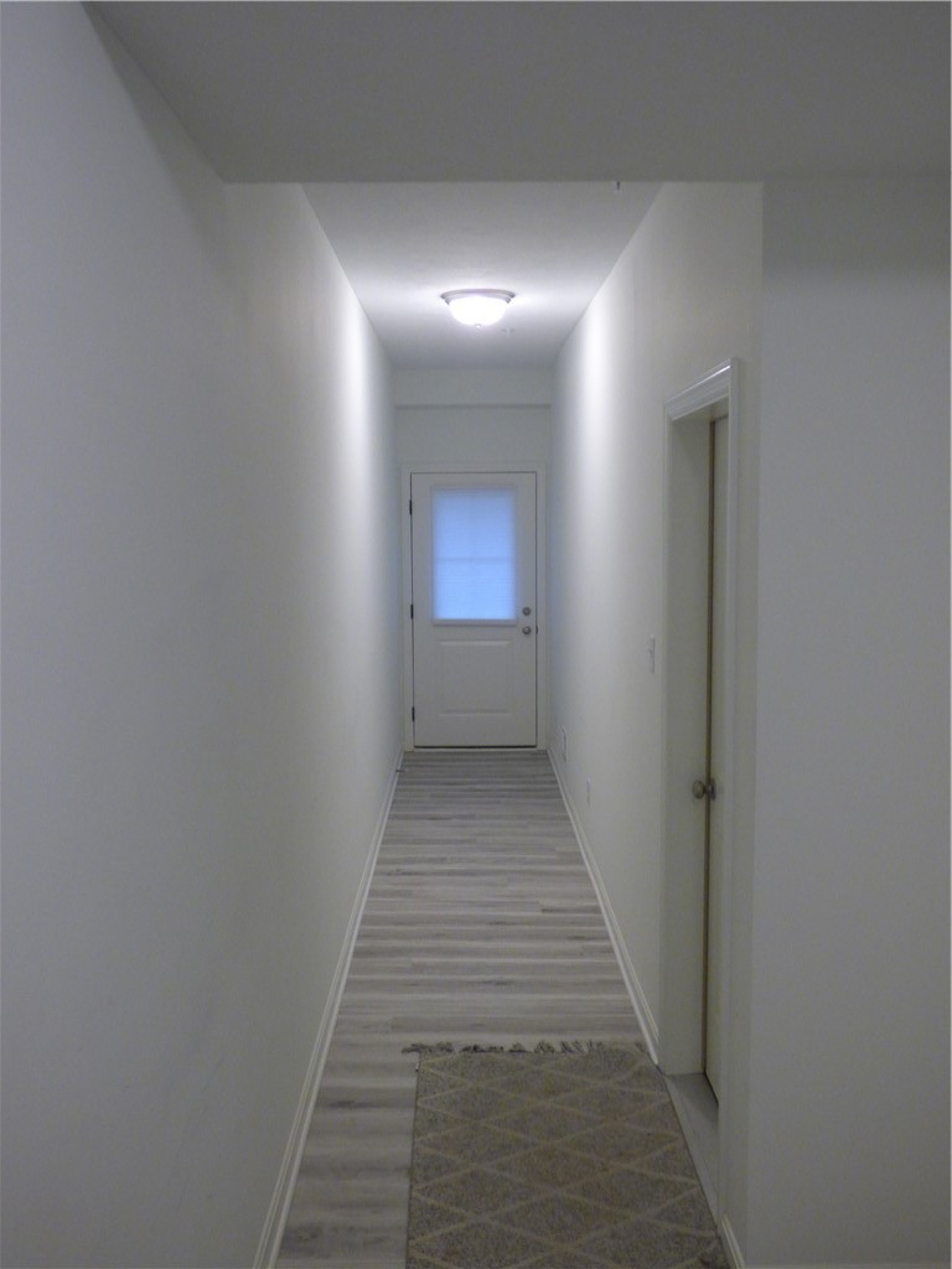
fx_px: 1173
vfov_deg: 56.8
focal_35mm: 32
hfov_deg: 44.2
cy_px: 634
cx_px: 476
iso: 400
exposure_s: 1/50
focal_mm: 5.78
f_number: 3.4
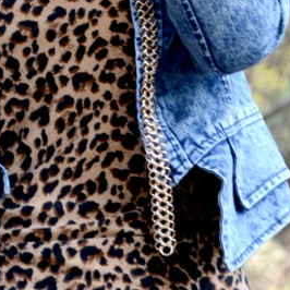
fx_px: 5268
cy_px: -152
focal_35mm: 556
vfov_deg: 3.1
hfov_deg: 3.2
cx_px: 4
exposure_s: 1/30
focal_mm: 105
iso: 250
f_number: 5.6
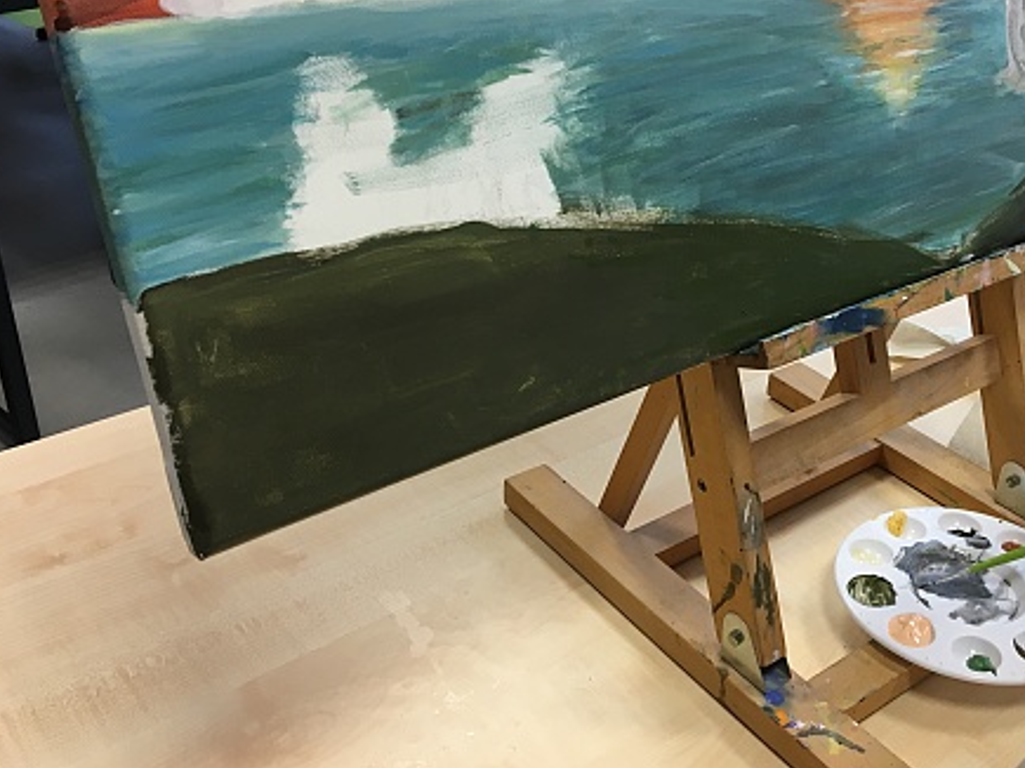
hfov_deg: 47.3
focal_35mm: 39
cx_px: 654
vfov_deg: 36.7
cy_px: 307
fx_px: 1154
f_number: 2.2
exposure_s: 1/33
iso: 40
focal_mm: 4.15
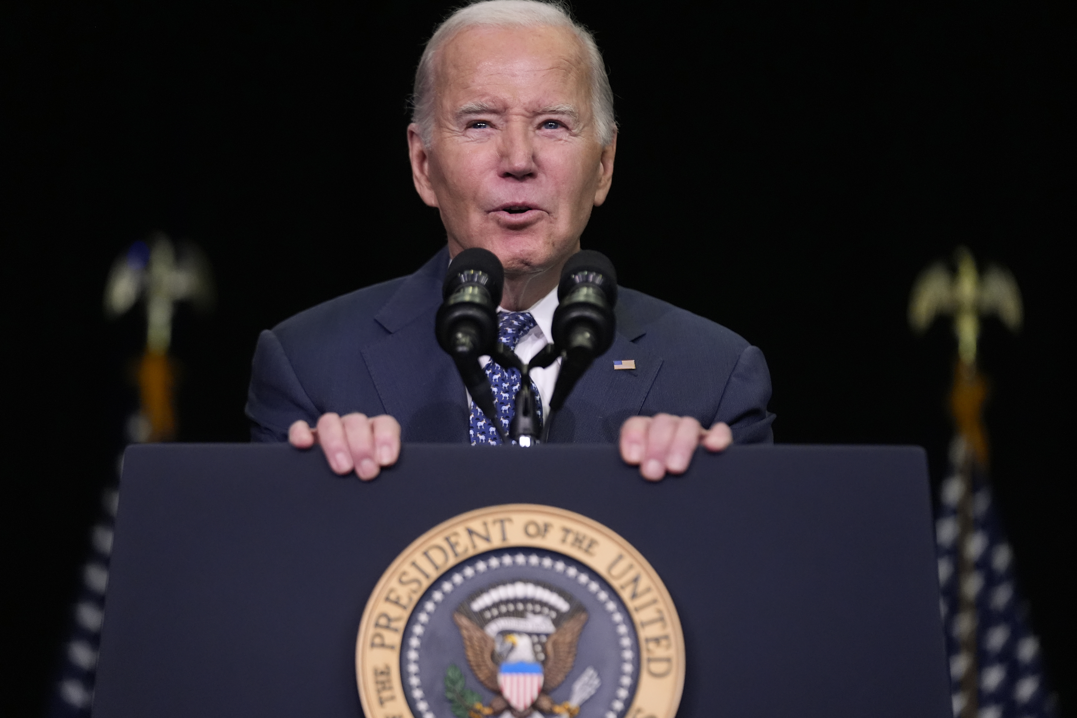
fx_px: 4248
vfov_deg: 9.7
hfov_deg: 14.5
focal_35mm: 142
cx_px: 538
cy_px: 359
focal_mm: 142
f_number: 2.8
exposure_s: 1/800
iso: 4000
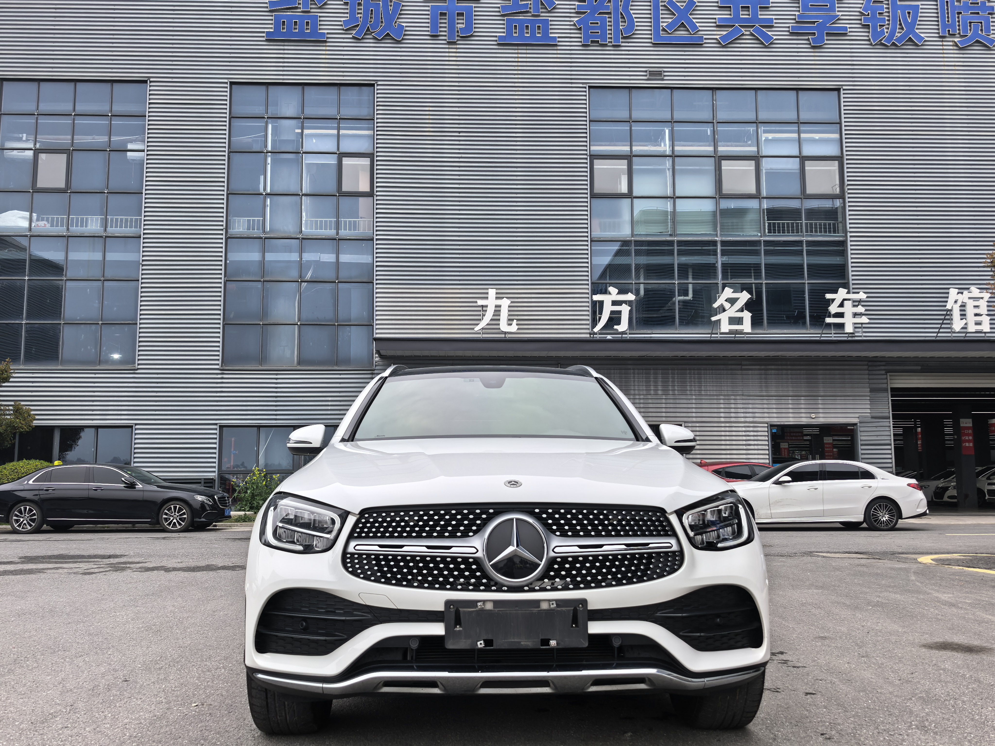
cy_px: 373
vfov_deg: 44.2
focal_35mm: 32
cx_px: 498
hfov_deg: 56.8
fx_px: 920
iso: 50
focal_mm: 6.98
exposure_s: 1/277
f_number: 2
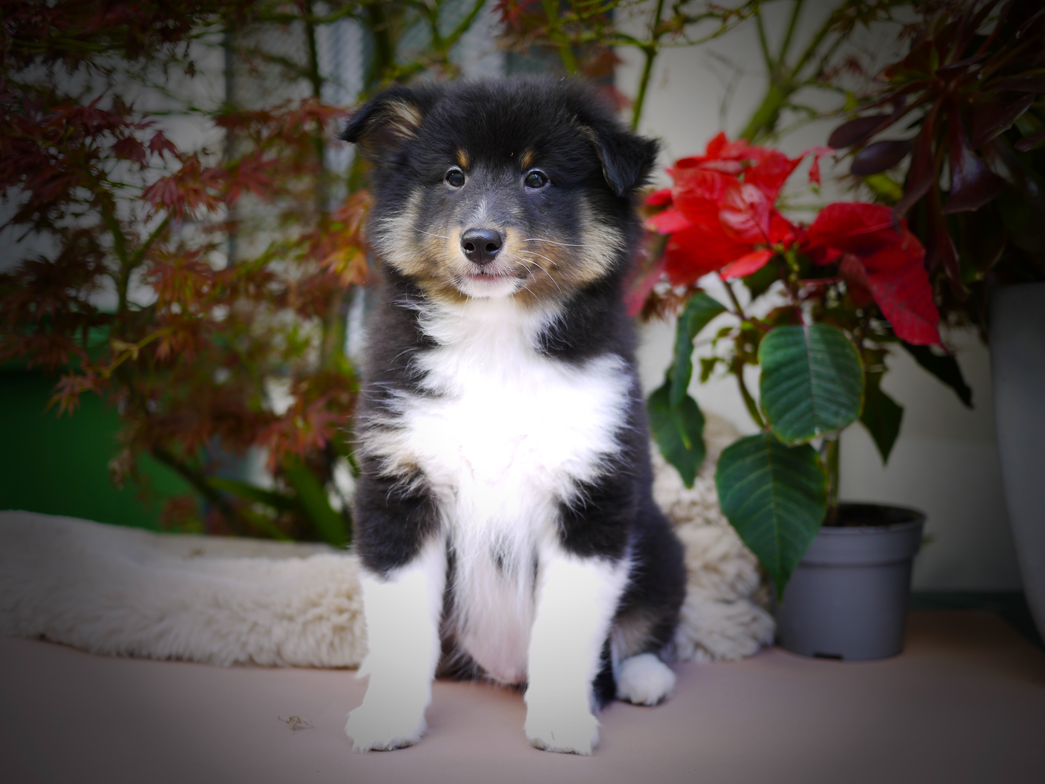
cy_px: 392
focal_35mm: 40
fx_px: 1208
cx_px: 522
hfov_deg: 46.8
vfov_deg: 36.0
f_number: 1.7
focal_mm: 20
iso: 160
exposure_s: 1/250
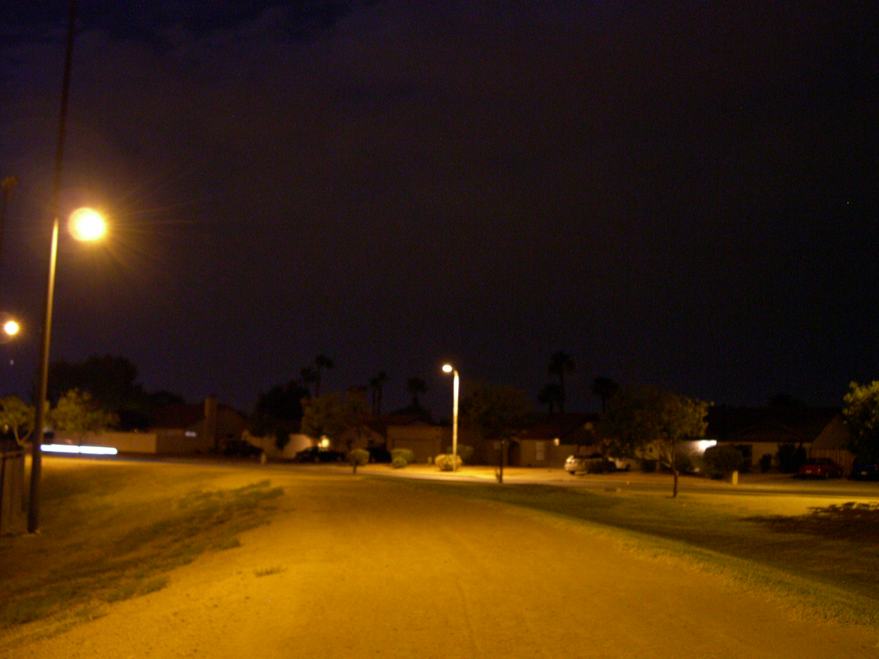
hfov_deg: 49.0
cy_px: 330
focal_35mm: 38
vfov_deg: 37.7
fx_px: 965
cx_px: 440
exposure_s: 1
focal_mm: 8
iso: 400
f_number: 2.8
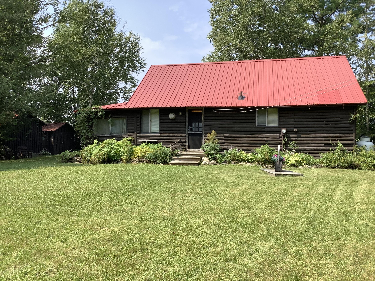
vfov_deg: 45.4
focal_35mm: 31
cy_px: 140
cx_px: 188
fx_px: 336
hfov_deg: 58.4
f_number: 2.4
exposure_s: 1/734
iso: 25
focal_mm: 3.3
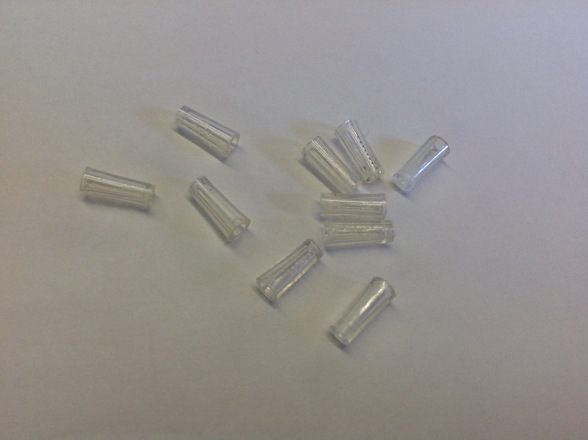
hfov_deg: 52.7
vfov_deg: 40.6
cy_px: 220
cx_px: 294
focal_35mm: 35
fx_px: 594
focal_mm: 4.28
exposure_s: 1/100
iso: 100
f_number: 2.4
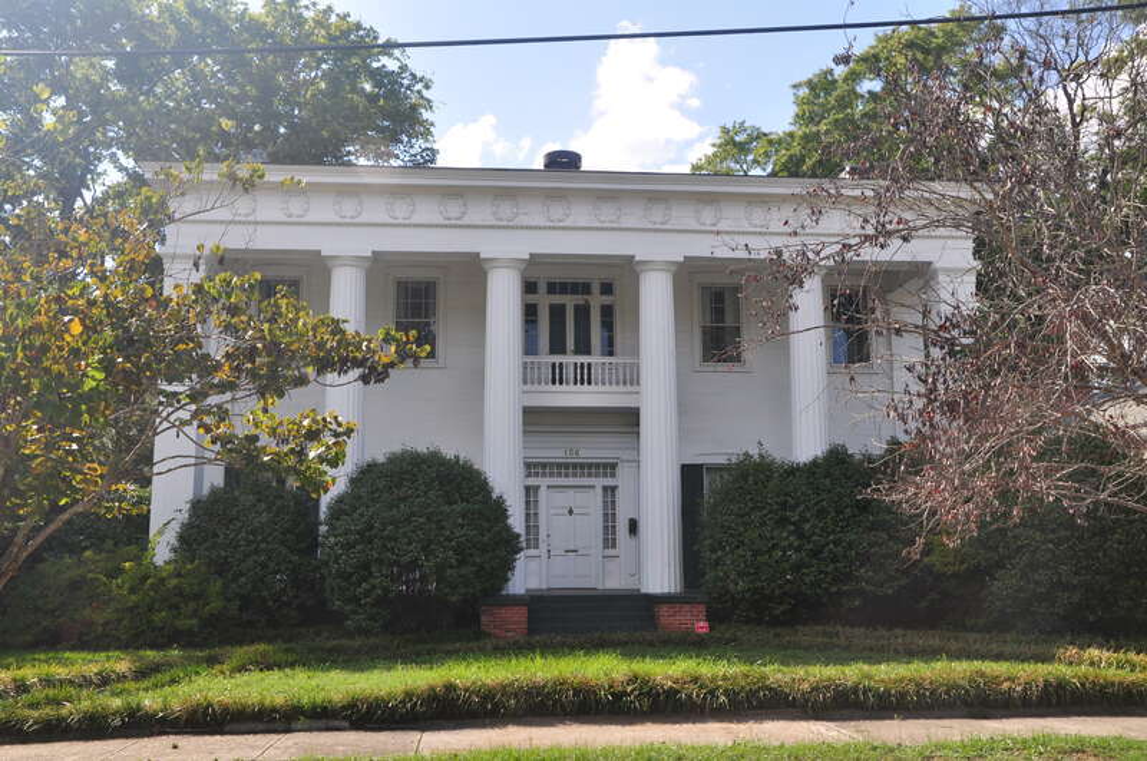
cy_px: 380
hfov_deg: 53.2
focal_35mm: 36
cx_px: 574
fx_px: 1145
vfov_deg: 36.8
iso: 200
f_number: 10
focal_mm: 24
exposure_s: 1/200
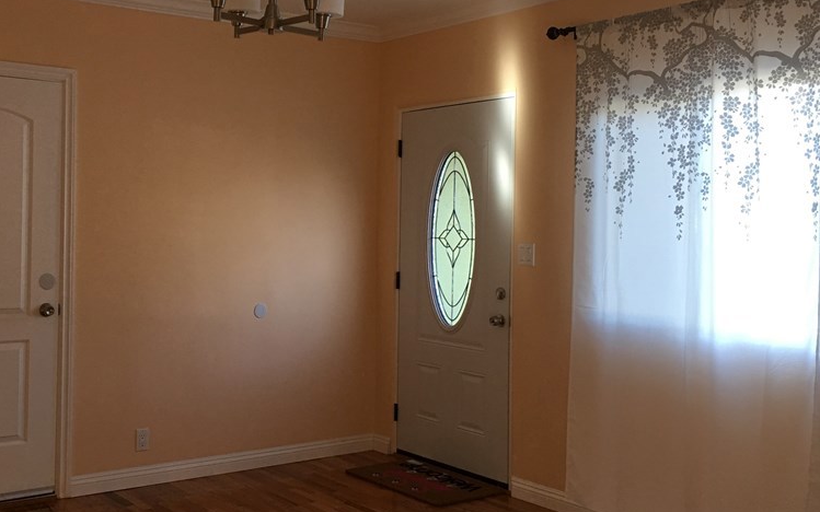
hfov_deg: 46.9
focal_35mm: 42
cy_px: 245
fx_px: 939
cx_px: 331
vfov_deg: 30.5
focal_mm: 4.15
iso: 40
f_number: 2.2
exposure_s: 1/30
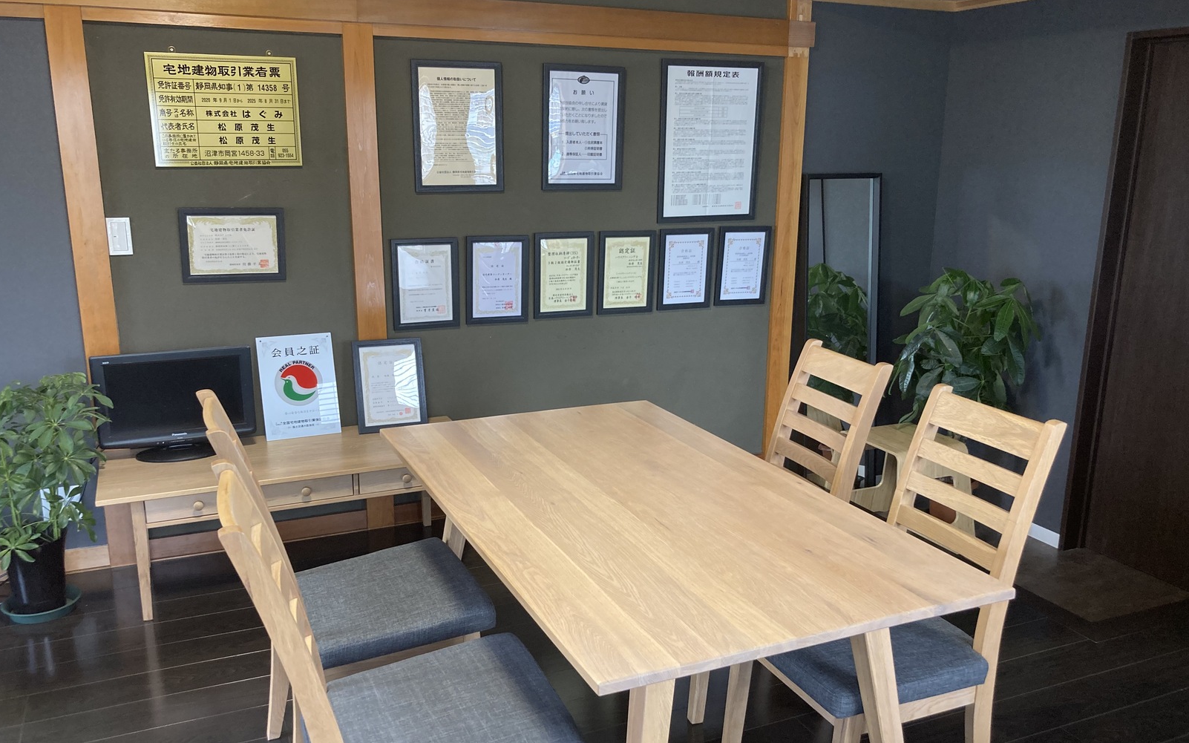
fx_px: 972
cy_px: 390
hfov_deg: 62.9
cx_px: 596
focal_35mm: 30
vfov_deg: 41.8
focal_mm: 3.99
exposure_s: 1/50
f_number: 1.8
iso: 100
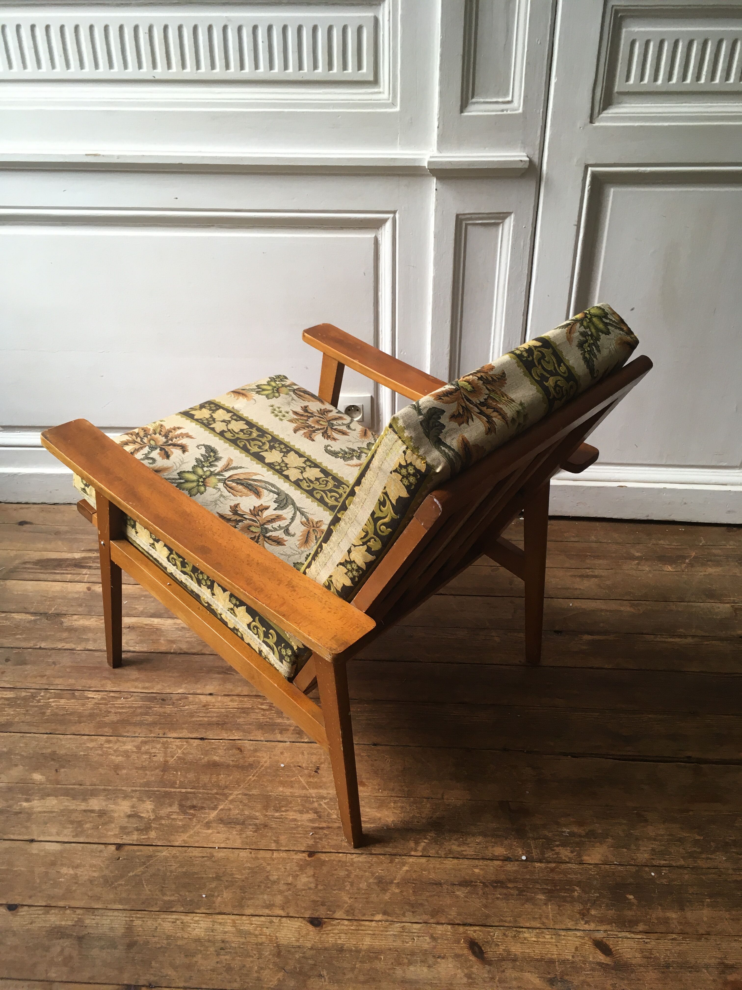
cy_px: 495
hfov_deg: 48.2
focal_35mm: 29
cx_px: 371
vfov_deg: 61.7
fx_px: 829
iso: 32
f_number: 2.2
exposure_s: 1/33
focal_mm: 4.15
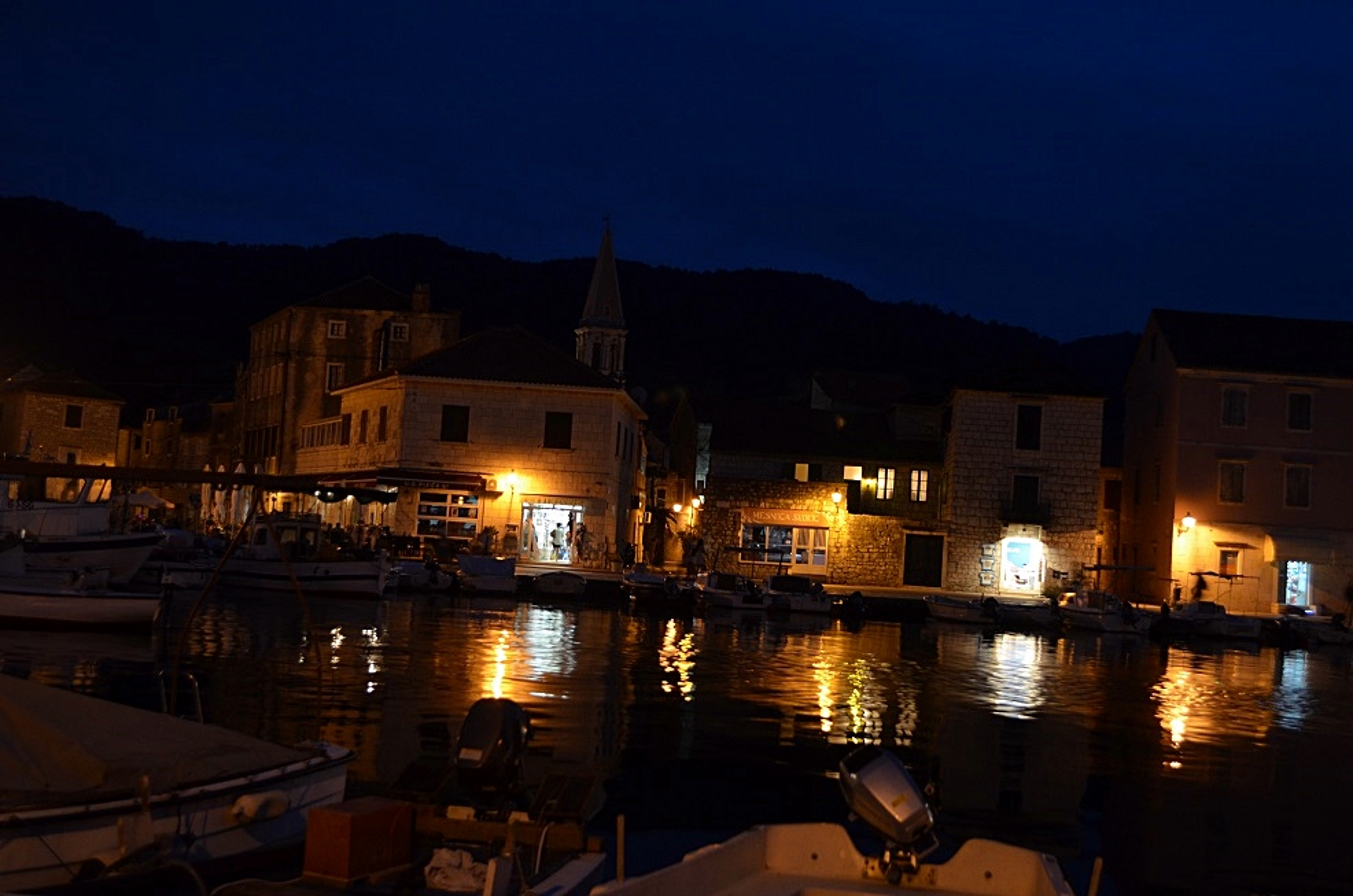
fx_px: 1631
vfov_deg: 30.7
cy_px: 448
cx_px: 676
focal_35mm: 44
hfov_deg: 45.0
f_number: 5
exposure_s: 1/3
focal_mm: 29
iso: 800
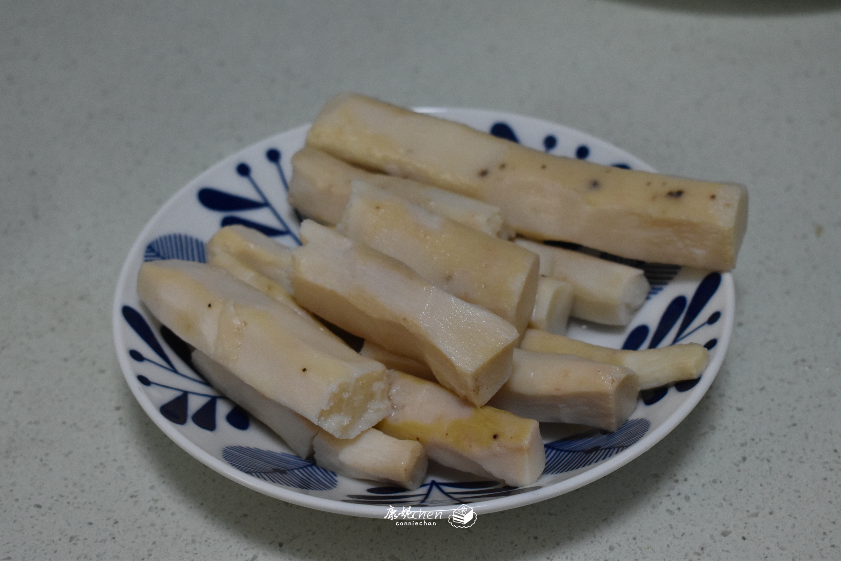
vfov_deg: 18.9
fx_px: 1682
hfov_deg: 28.1
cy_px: 280
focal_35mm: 72
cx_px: 420
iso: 1600
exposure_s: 1/80
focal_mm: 48
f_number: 6.3
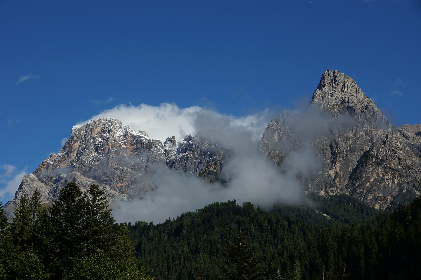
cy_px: 140
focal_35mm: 52
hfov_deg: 37.9
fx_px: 614
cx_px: 210
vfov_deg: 25.8
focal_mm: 35
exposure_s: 1/640
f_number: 8
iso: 100
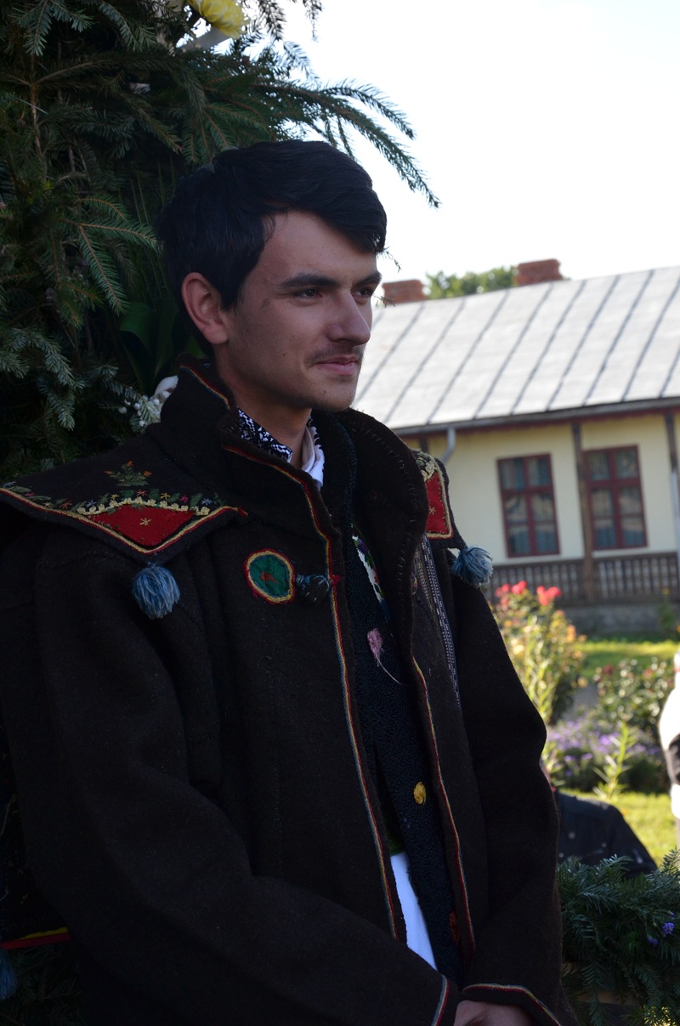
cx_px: 340
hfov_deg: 17.4
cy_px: 513
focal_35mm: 78
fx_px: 2219
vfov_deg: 26.0
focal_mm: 52
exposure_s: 1/400
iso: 640
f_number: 7.1
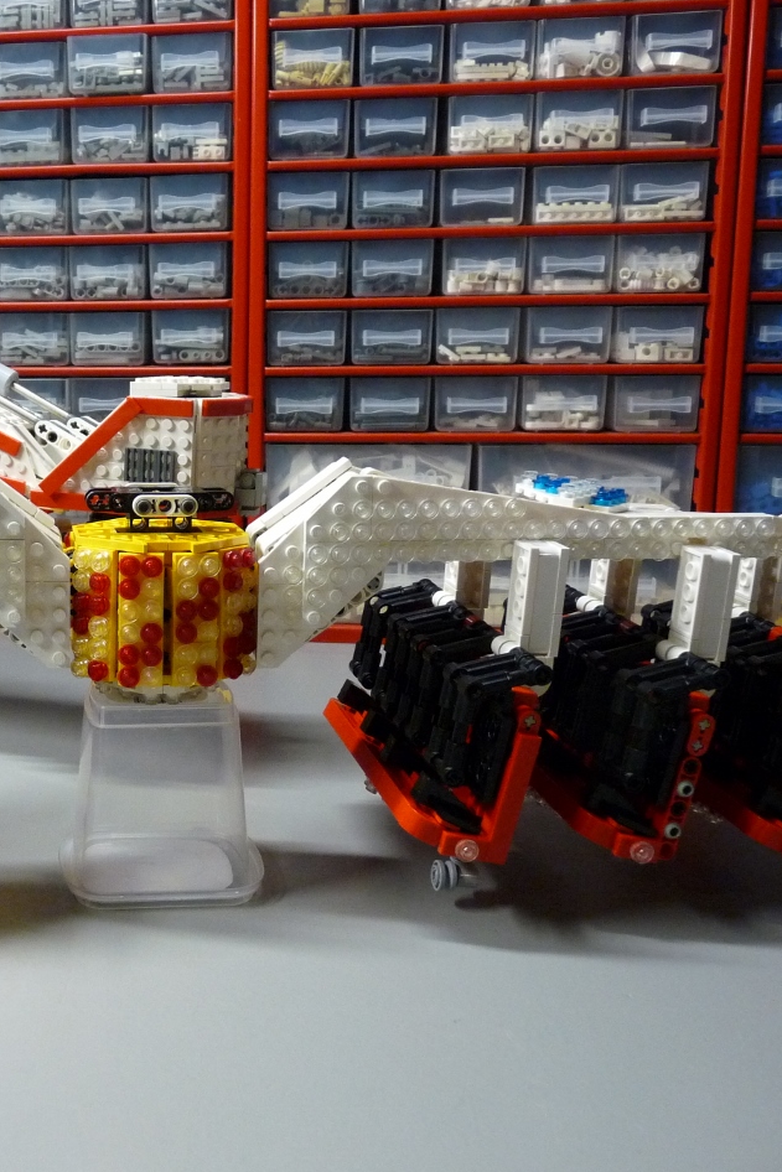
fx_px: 1238
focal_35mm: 38
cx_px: 118
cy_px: 592
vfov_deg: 50.7
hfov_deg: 33.7
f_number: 2.8
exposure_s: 1/30
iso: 400
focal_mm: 4.8
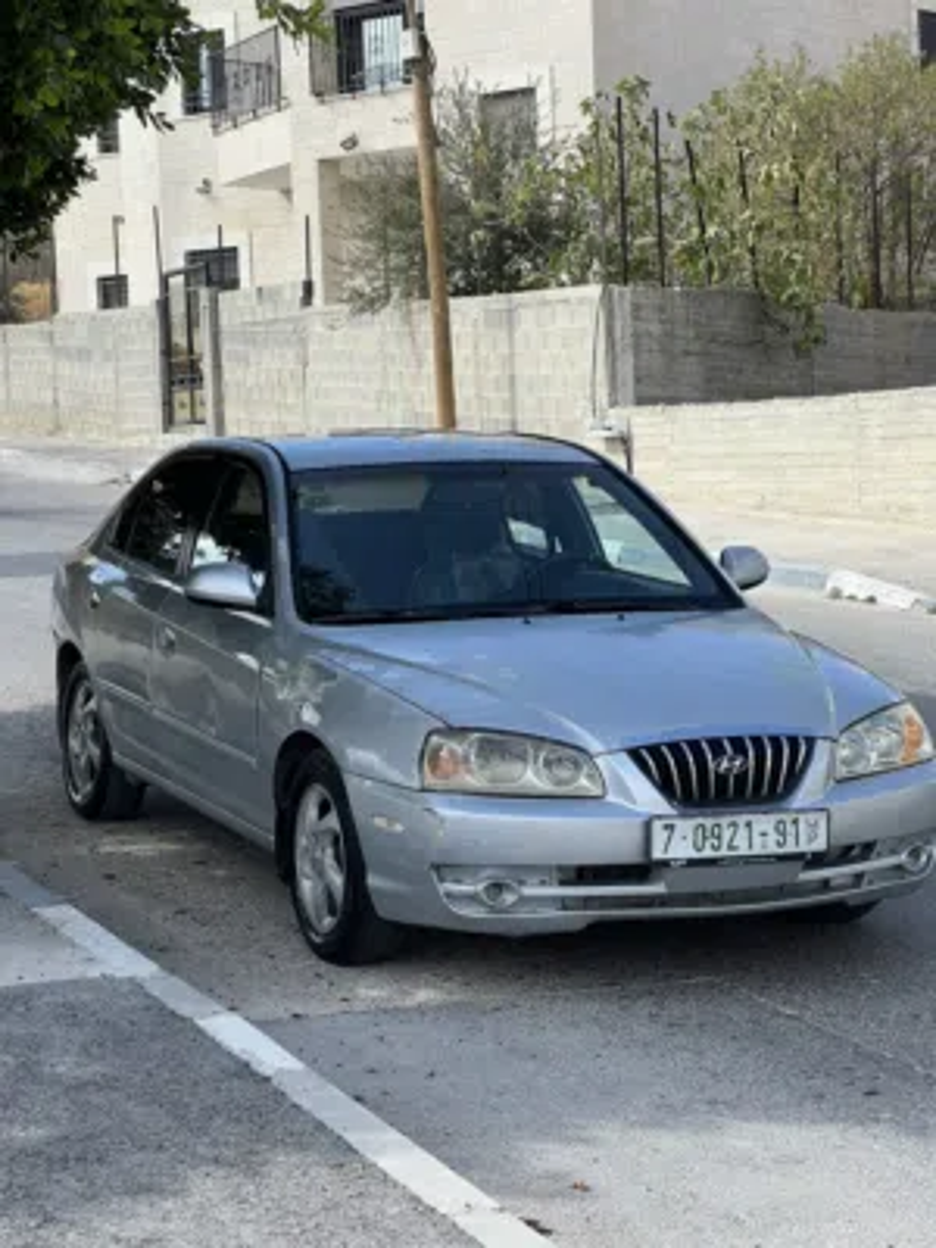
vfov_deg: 25.3
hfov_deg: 19.1
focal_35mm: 77
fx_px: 2776
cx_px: 468
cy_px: 624
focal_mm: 9
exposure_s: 1/362
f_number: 2.8
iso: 32
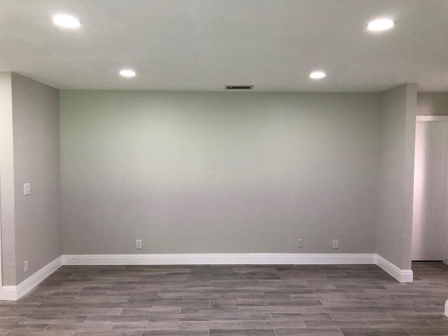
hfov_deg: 63.4
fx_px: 362
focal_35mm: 28
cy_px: 168
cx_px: 224
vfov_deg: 49.8
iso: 32
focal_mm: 3.99
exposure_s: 1/30
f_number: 1.8
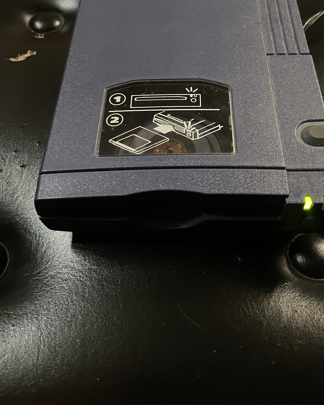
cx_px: 193
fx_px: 420
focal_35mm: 35
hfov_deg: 42.0
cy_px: 133
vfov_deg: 50.5
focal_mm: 4.2
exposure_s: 1/25
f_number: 1.6
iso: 1000
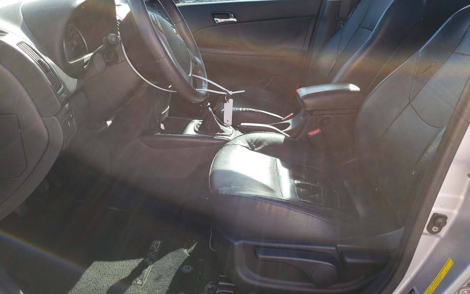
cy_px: 128
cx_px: 235
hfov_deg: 66.5
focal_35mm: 28
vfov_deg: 44.4
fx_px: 359
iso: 50
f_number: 1.5
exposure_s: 1/323
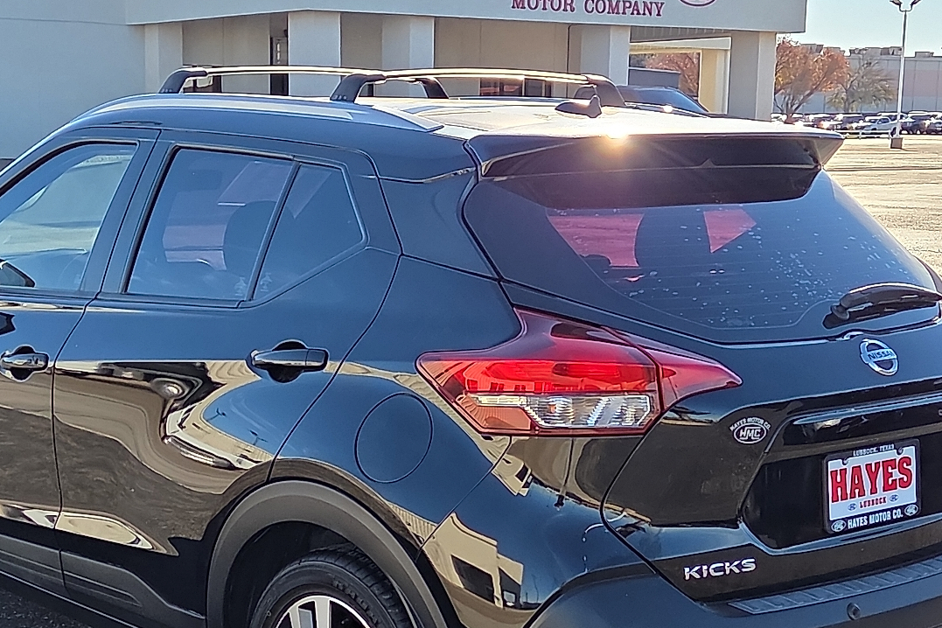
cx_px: 383
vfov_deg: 19.9
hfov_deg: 29.6
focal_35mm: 68
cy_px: 450
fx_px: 1779
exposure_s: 1/1250
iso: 25
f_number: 1.8
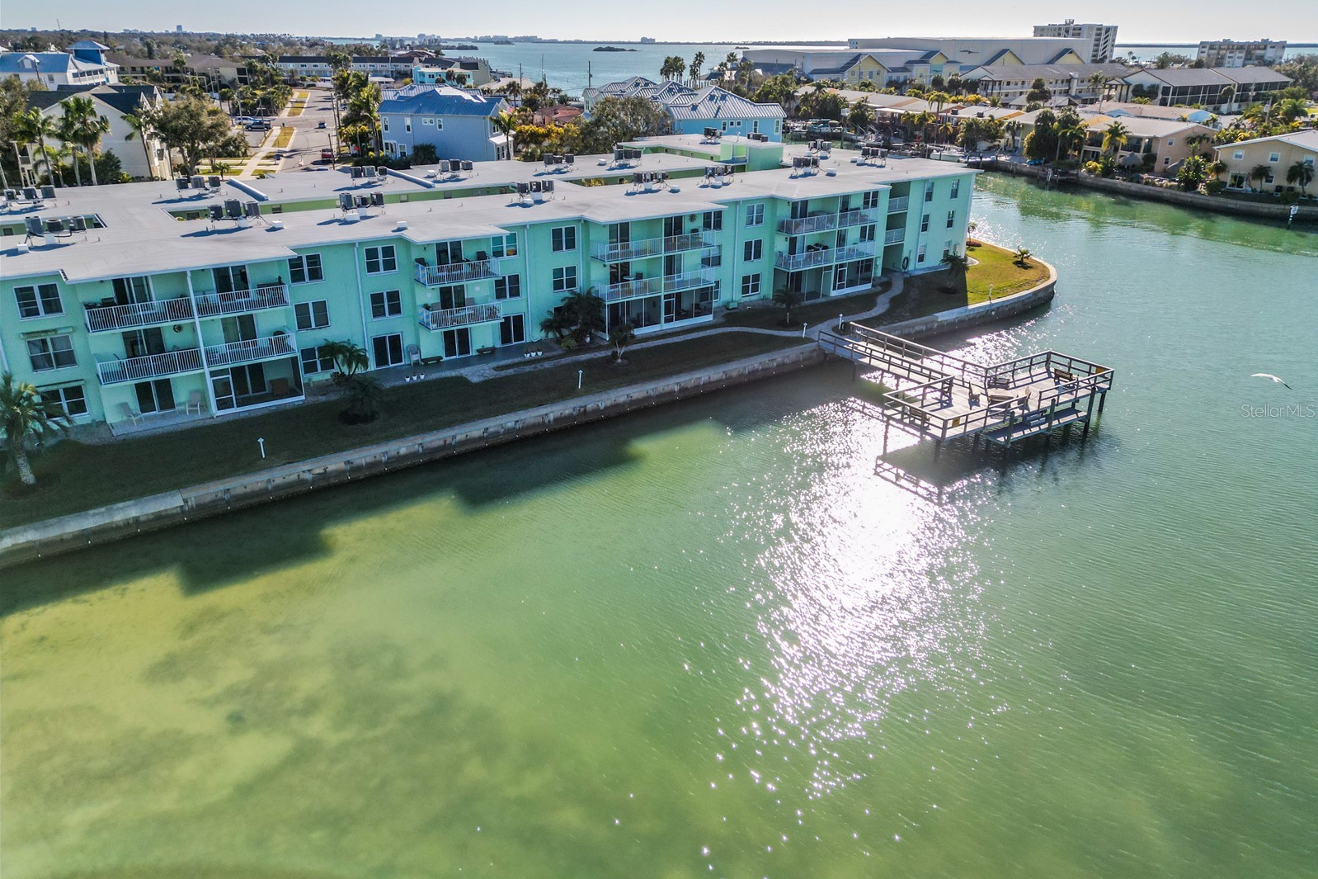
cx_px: 659
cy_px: 410
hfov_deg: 71.5
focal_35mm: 25
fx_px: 915
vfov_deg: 51.2
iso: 200
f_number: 1.7
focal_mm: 6.72
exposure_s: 1/350
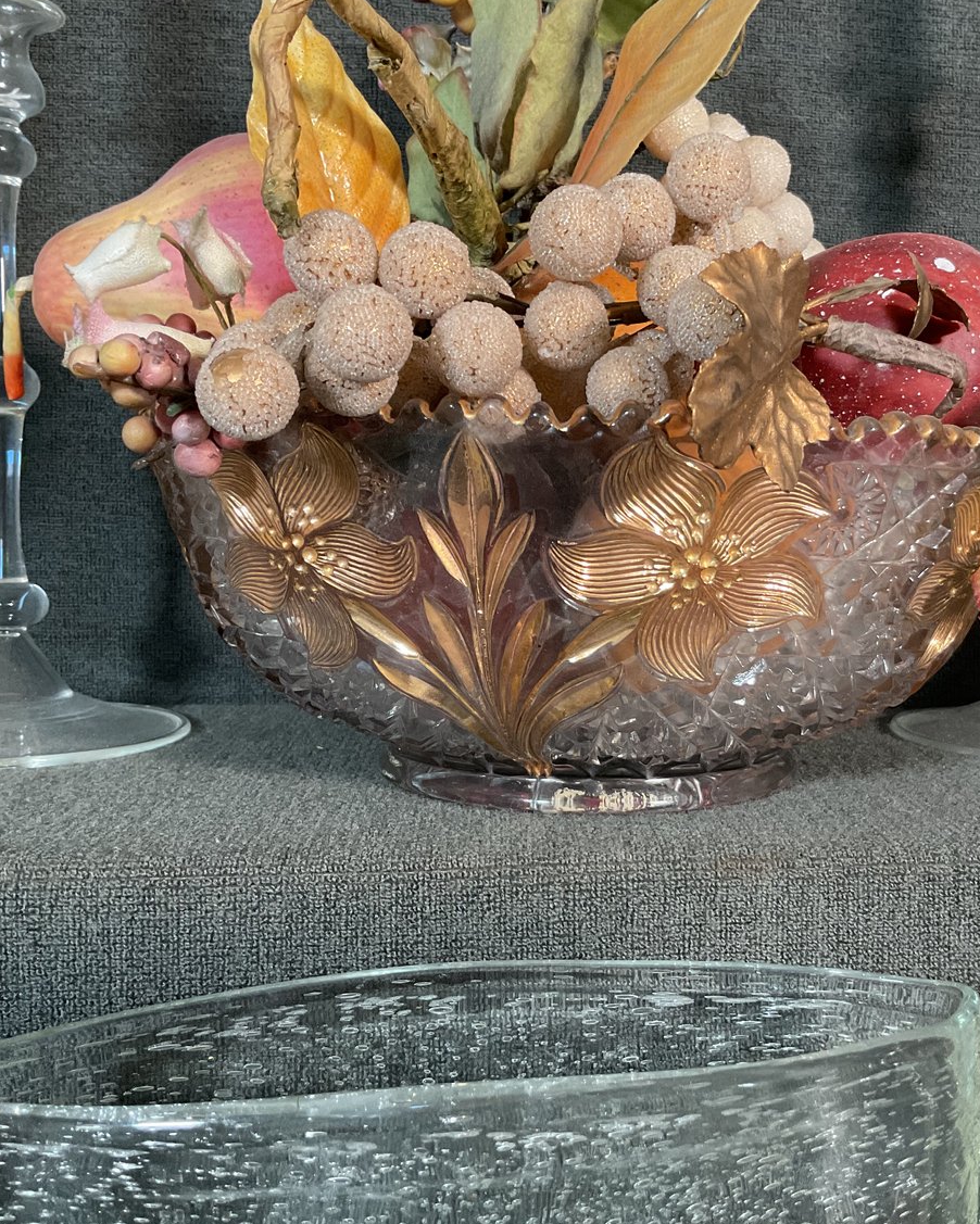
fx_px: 1377
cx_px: 647
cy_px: 613
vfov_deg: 47.9
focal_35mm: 38
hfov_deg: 38.8
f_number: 1.8
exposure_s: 1/60
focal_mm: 3
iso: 160
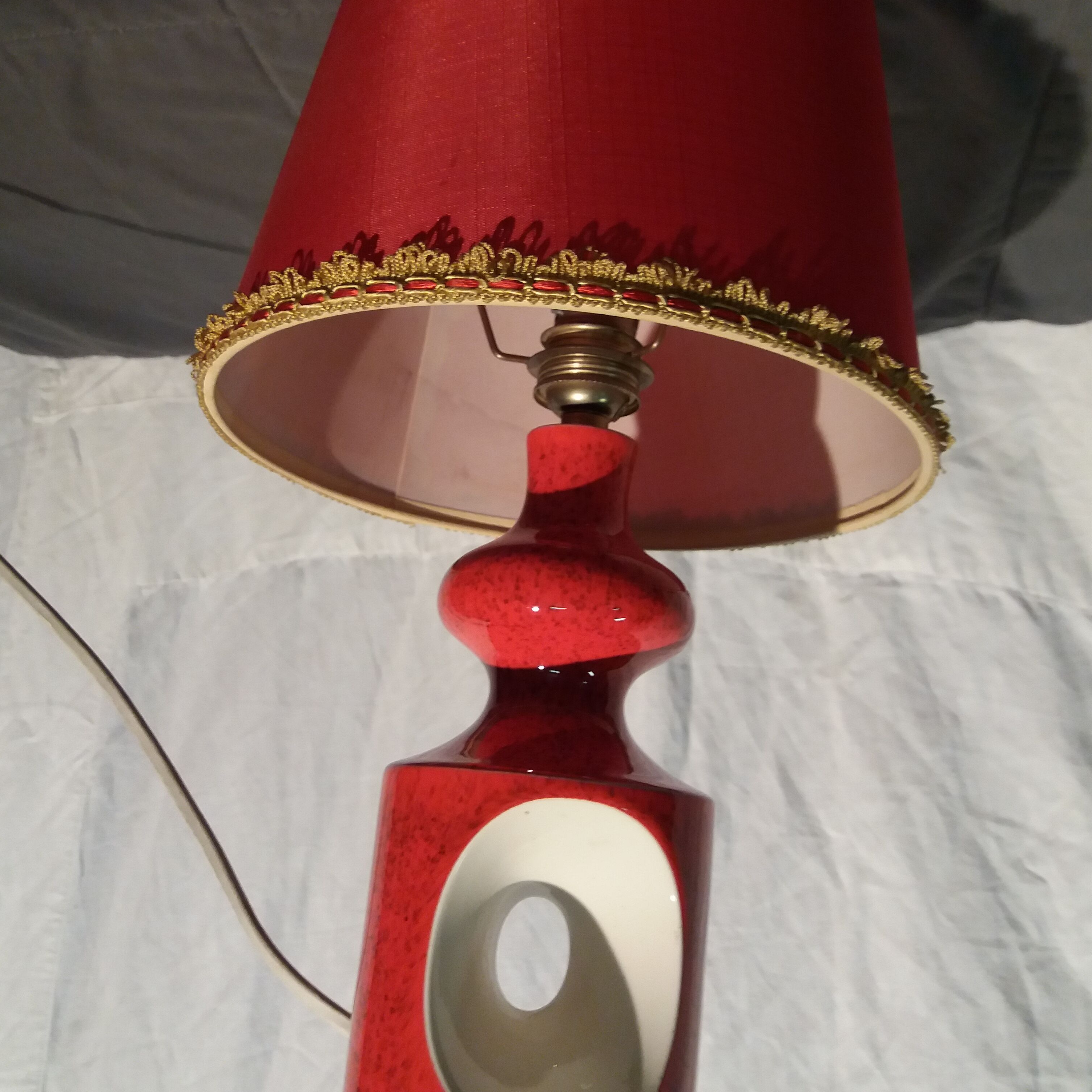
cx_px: 544
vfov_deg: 48.3
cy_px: 468
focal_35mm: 34
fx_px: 1213
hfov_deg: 48.5
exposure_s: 1/25
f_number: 1.9
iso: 160
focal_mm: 3.7
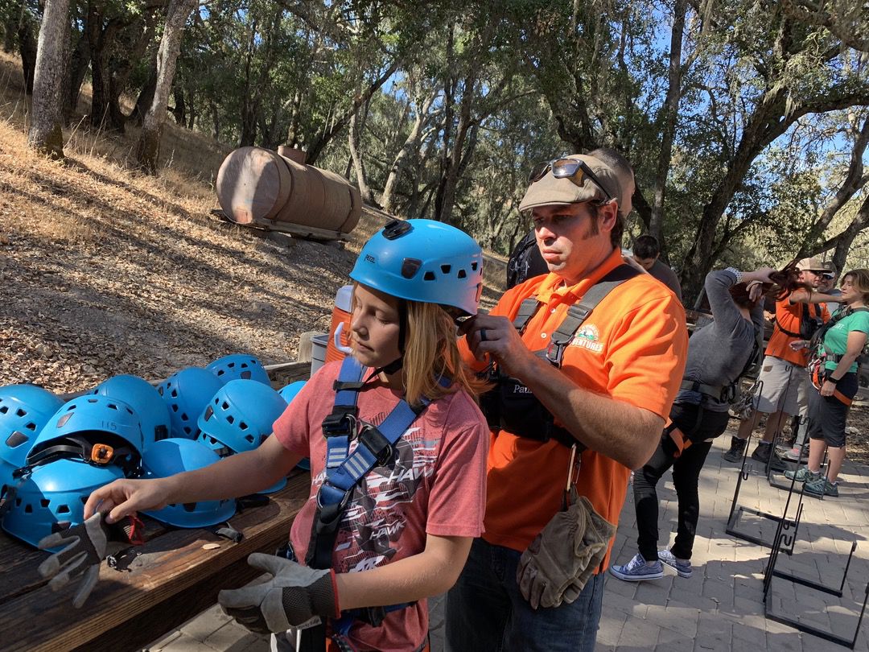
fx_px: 653
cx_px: 434
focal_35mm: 26
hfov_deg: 67.3
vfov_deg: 53.1
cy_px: 326
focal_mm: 4.25
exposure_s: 1/255
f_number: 1.8
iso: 25
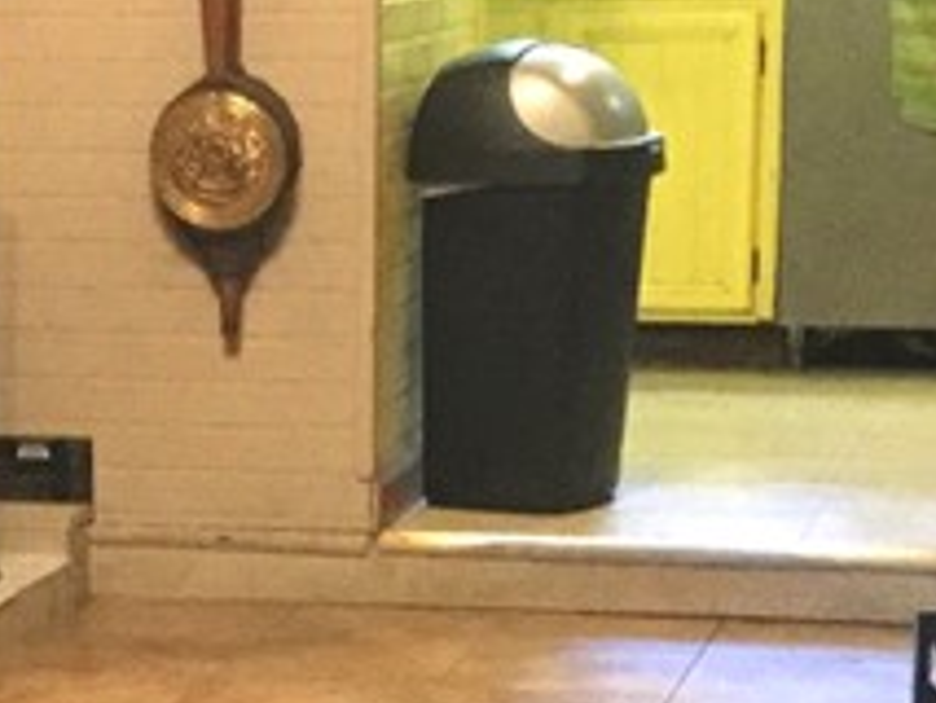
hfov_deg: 12.8
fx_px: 4031
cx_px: -255
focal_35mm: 149
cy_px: 554
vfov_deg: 9.9
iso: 320
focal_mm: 3.3
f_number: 2.4
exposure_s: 1/15
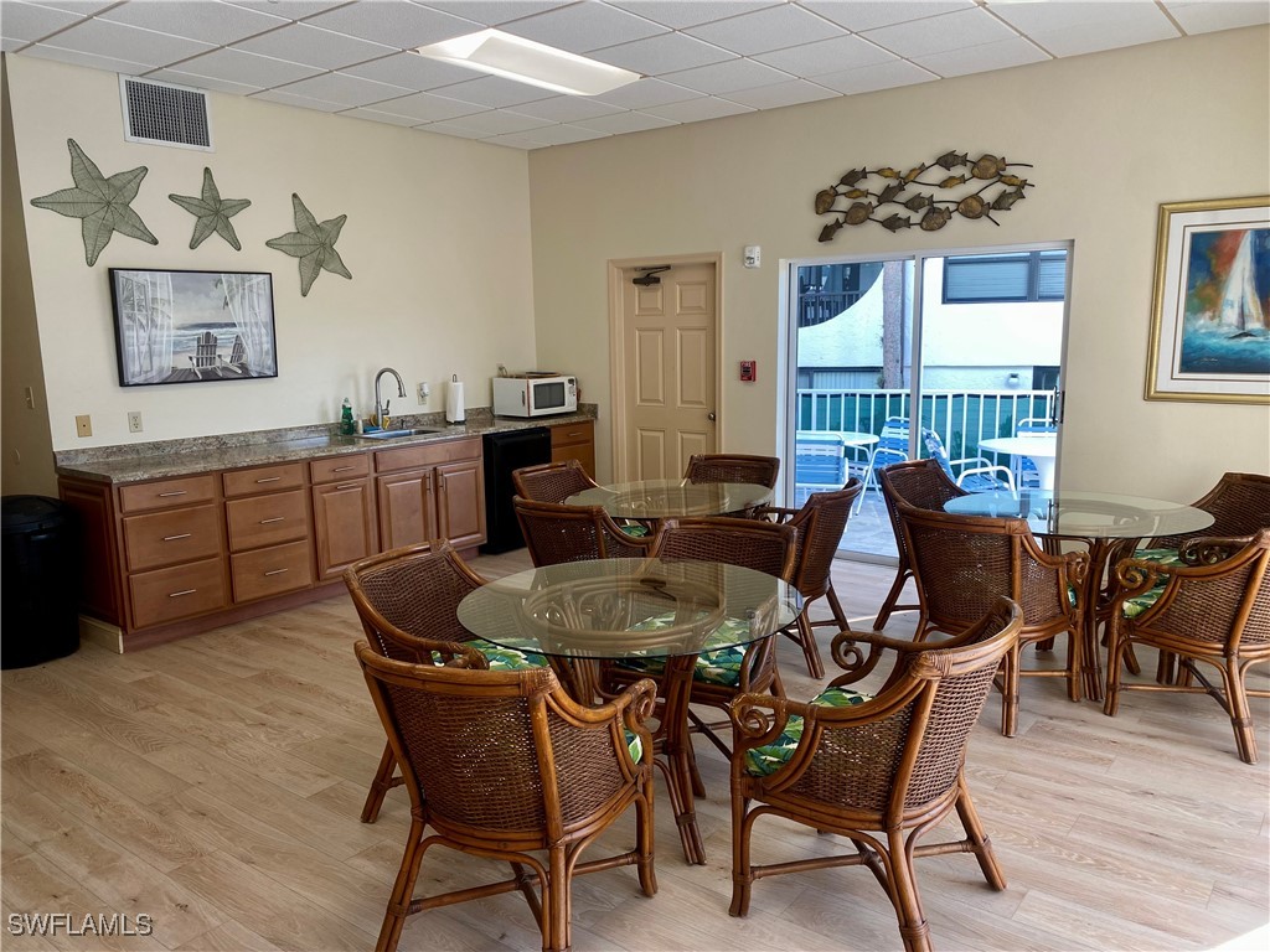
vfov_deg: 53.1
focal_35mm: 26
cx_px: 635
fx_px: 954
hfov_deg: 67.3
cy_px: 476
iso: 32
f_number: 1.8
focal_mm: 4.25
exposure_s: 1/127
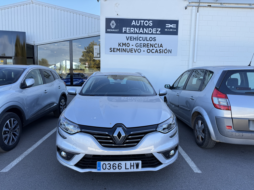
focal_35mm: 24
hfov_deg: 71.6
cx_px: 127
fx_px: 176
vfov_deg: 56.8
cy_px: 95
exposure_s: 1/649
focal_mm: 6.76
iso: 80
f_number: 1.78
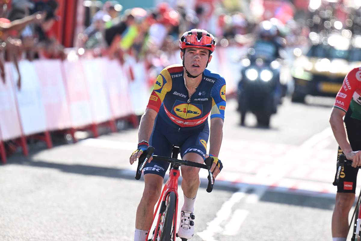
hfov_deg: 5.2
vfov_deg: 3.4
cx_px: 180
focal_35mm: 400
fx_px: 4011
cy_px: 120
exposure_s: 1/1250
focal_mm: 400
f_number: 5.6
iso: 1000
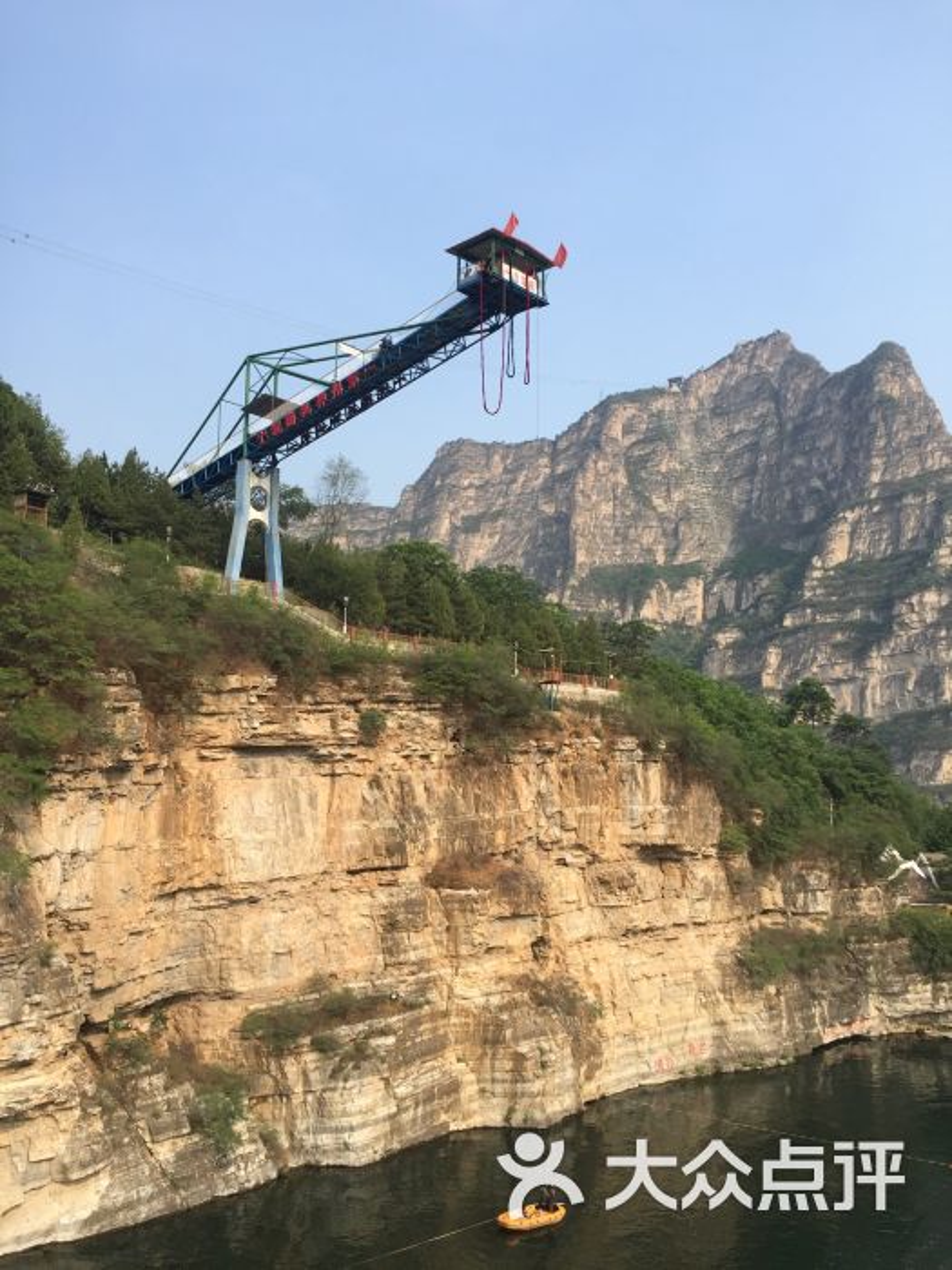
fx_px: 1063
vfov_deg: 61.7
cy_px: 635
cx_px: 476
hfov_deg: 48.2
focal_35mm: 29
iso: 32
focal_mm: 4.15
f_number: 2.2
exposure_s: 1/1099
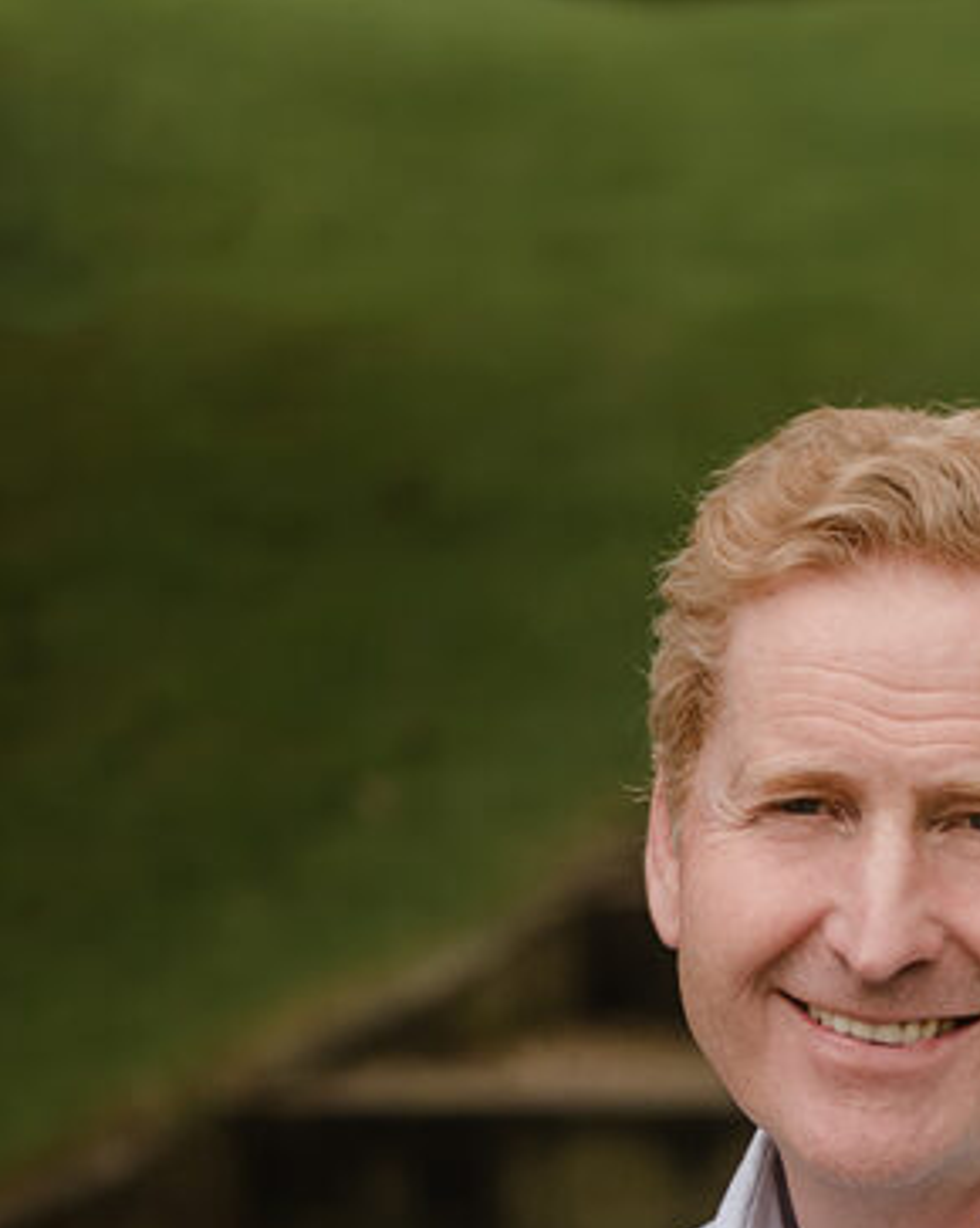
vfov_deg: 9.2
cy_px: 1272
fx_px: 7584
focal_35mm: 209
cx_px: 916
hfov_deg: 7.4
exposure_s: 1/3200
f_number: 2.8
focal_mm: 70
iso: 250
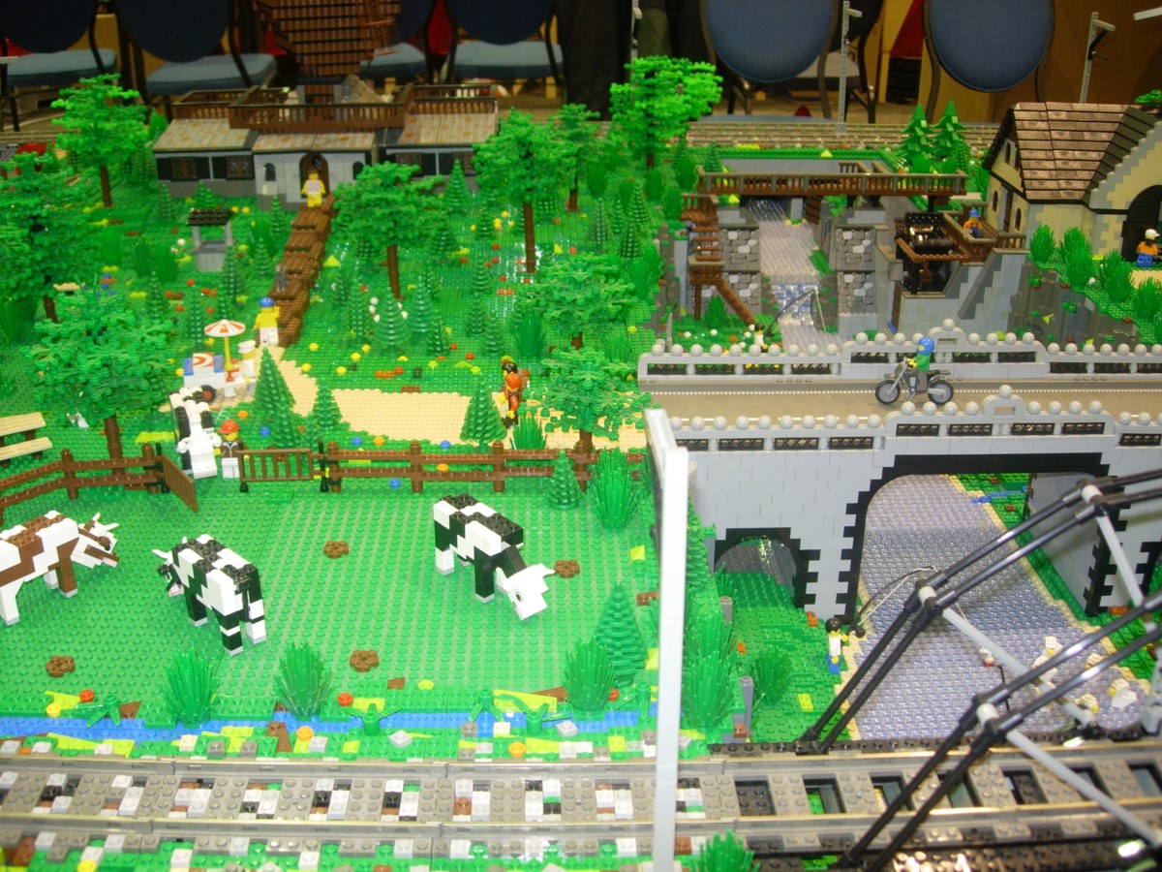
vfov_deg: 37.7
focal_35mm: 38
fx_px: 1276
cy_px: 436
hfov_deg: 49.0
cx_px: 581
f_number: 2.8
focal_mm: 7.8
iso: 79
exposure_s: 1/7.7
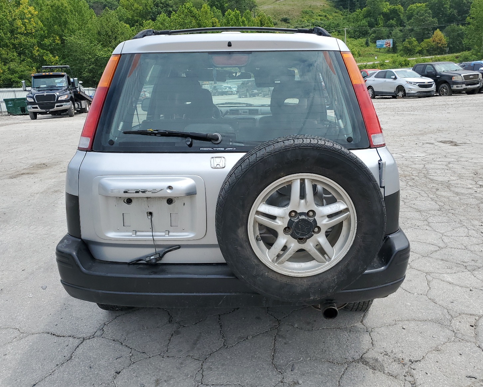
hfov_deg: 62.2
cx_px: 245
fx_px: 400
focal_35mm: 28
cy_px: 188
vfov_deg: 51.5
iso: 50
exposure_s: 1/2500
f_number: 1.5
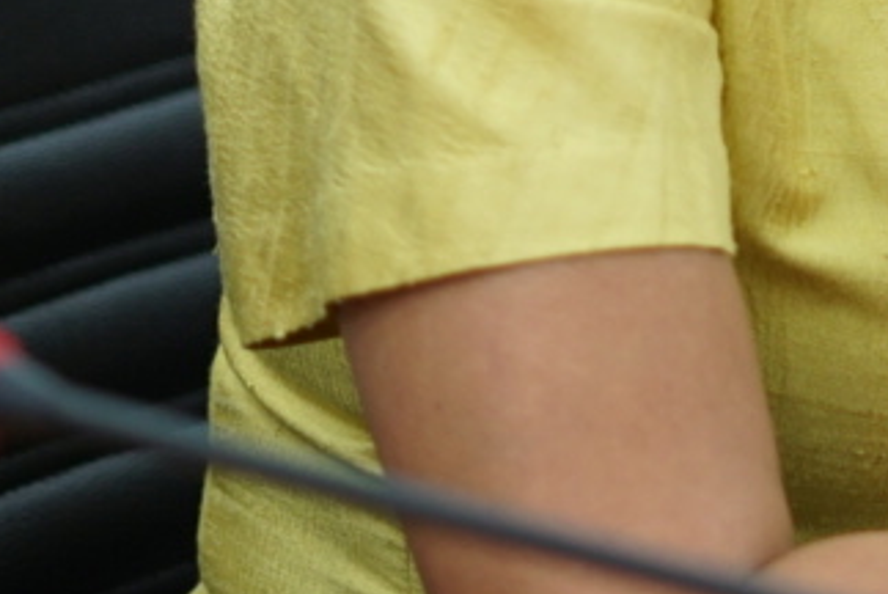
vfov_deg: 5.4
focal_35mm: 250
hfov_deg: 8.1
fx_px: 6172
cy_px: -657
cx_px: 1298
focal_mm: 50
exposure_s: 1/160
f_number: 1.8
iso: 400
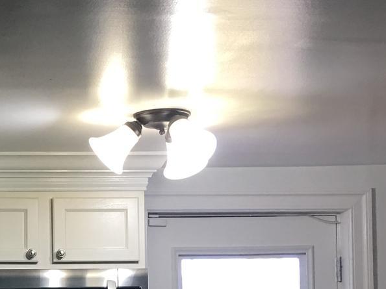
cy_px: 333
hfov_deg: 19.2
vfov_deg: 14.4
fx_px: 1115
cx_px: 20
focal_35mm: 100
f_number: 2.2
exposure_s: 1/30
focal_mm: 4.15
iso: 32
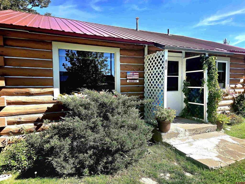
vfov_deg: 58.9
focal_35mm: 23
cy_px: 92
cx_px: 122
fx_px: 163
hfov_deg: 73.9
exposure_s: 1/400
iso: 12
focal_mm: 6.3
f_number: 1.7
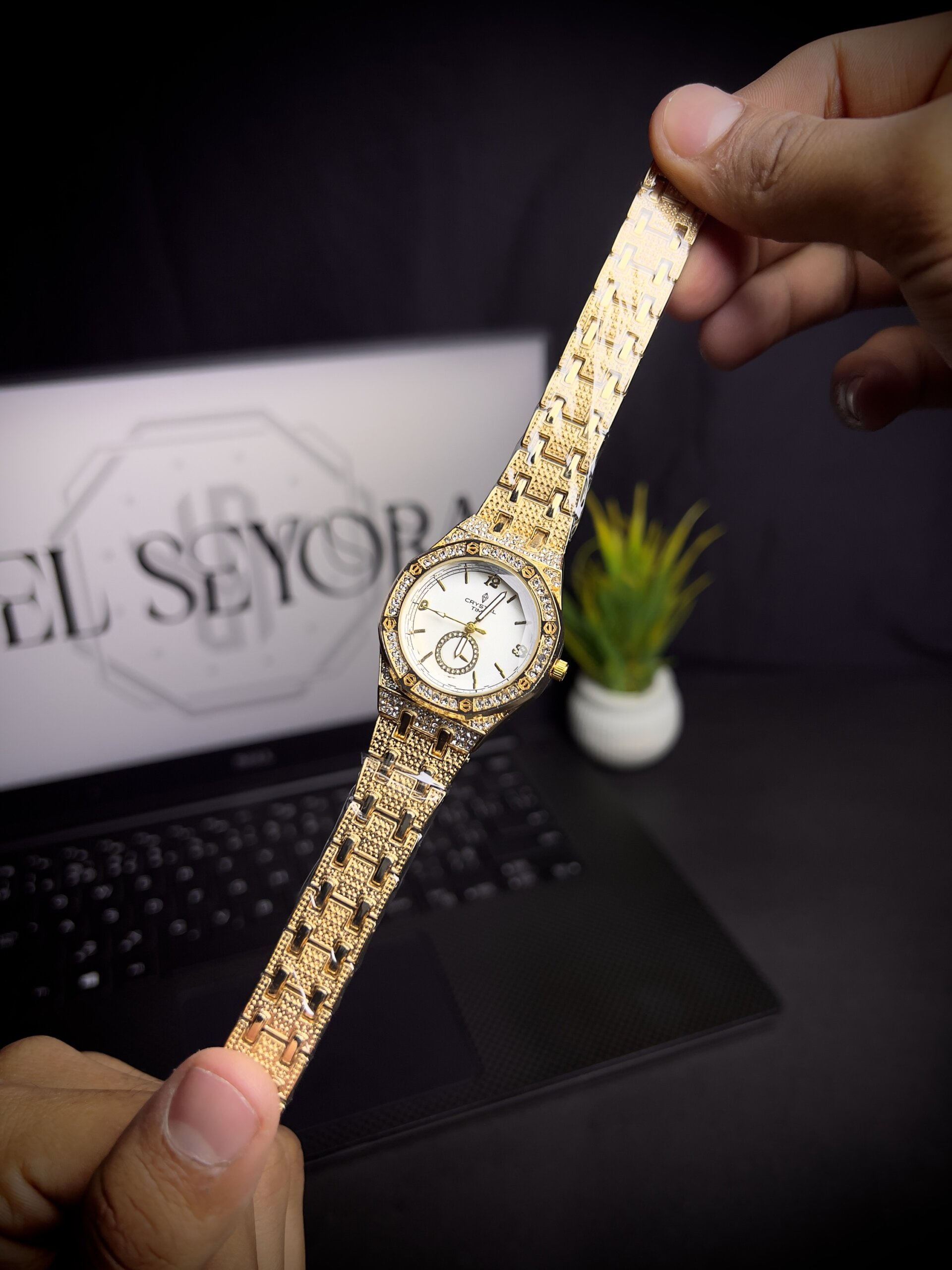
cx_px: 476
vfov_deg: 67.3
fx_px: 953
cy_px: 635
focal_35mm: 26
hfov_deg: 53.1
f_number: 1.5
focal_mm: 5.7
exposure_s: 1/353
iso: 50
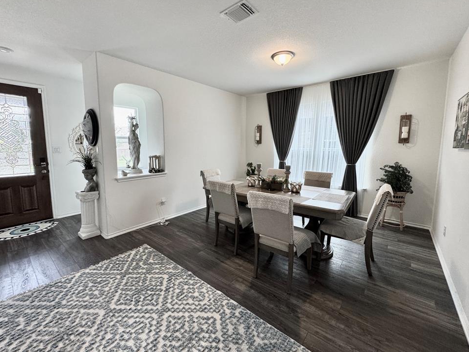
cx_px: 227
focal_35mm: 15
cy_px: 167
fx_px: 203
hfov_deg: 98.1
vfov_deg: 81.7
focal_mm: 2.22
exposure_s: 1/120
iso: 200
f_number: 2.2
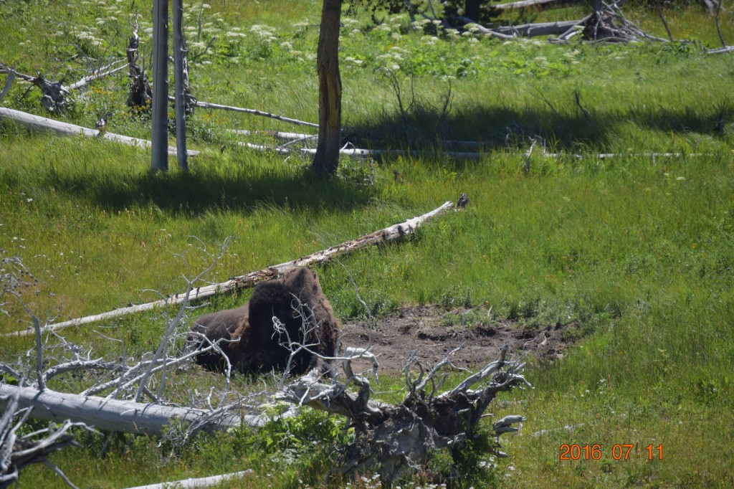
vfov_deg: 4.6
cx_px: 367
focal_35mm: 300
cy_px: 244
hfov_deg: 6.9
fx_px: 6114
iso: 200
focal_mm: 200
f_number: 5.6
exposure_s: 1/800
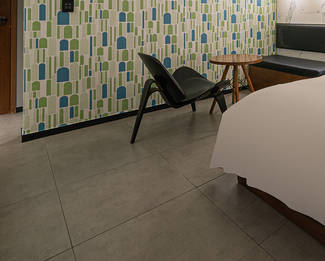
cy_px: 15
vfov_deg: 47.8
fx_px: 250
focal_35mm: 26
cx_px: 291
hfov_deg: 57.1
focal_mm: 12
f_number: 9
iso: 100
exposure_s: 3.2
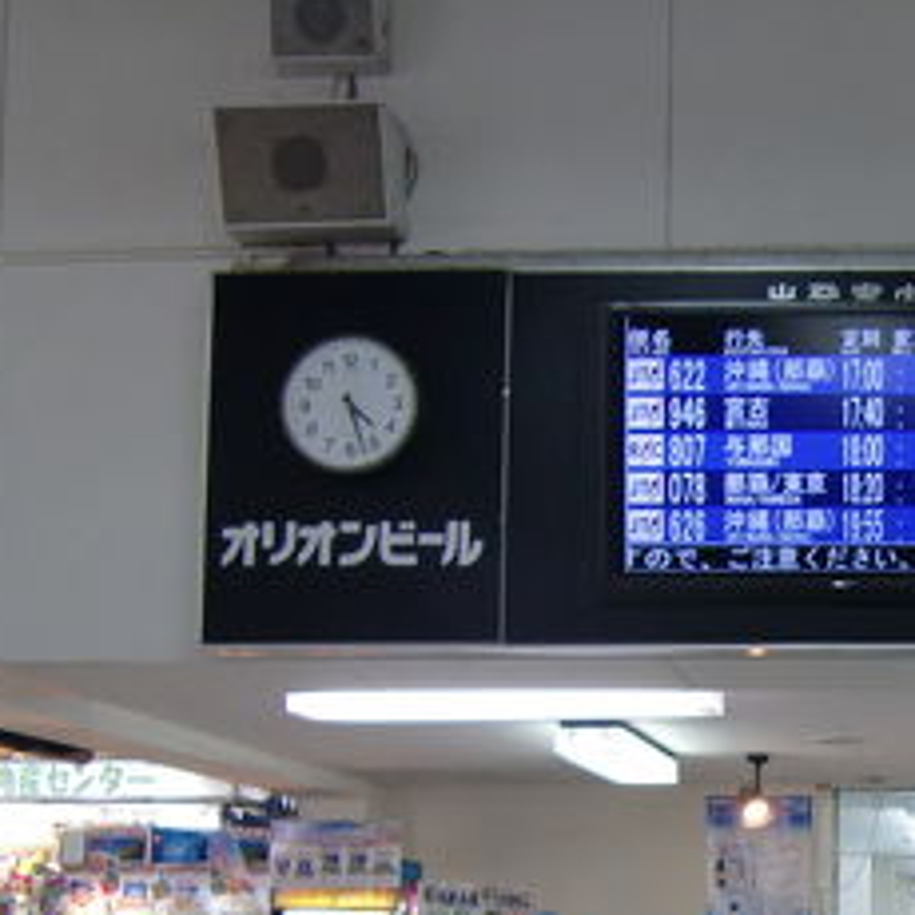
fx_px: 2093
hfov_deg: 23.2
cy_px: 861
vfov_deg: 23.8
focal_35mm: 70
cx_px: 1010
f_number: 2.6
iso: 160
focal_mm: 4.9
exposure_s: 1/60
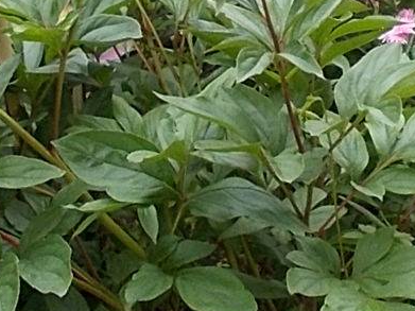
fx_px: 1810
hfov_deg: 13.1
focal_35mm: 151
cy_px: -186
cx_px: 257
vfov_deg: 9.5
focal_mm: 4.6
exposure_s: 1/250
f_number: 3.2
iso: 80
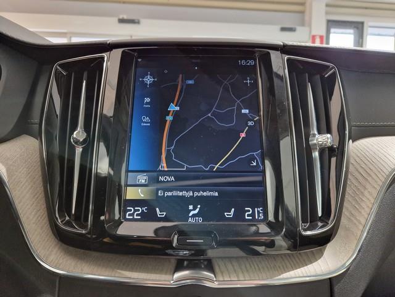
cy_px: 148
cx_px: 198
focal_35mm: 23
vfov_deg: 58.9
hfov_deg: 73.9
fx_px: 262
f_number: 1.8
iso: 640
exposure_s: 1/40
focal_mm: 5.4
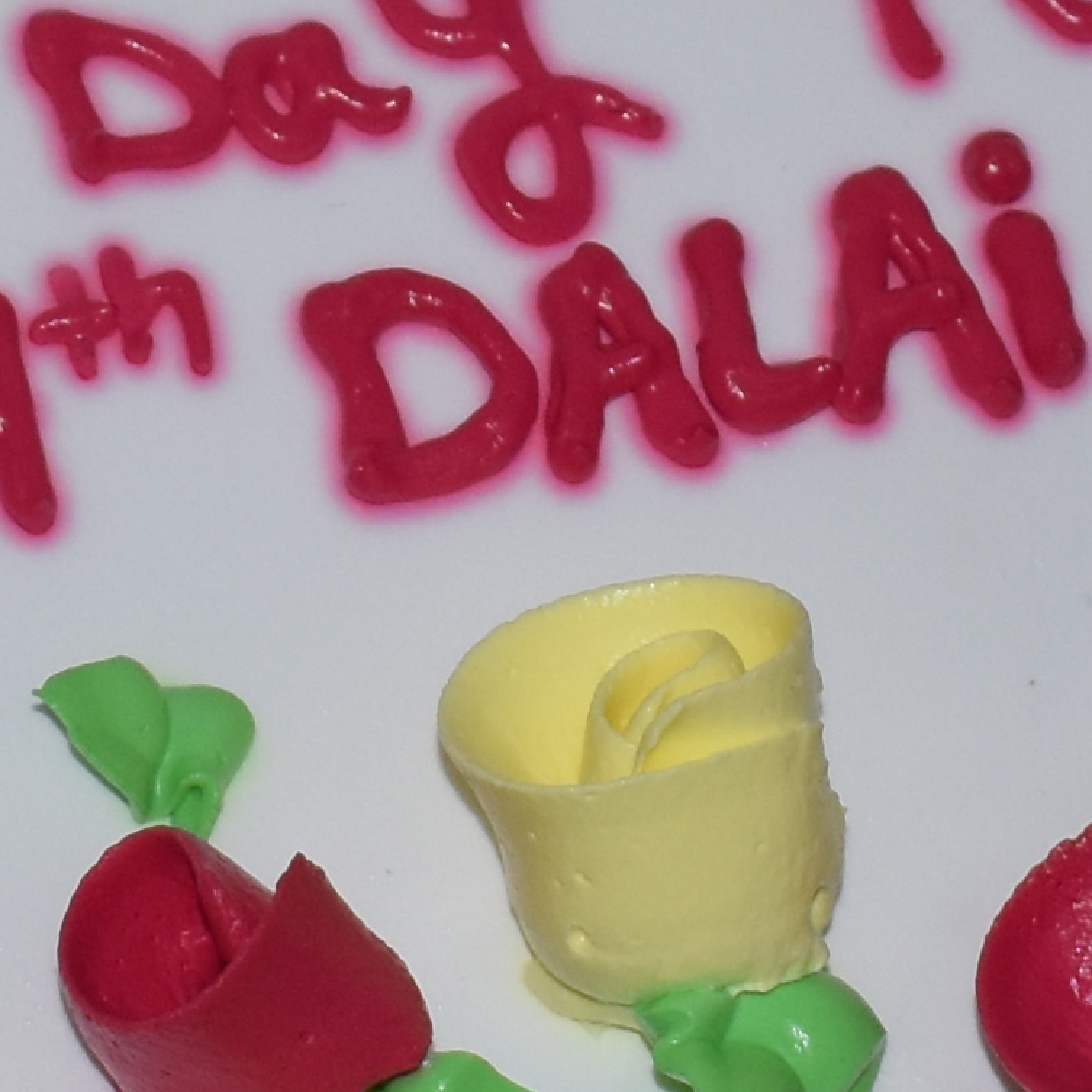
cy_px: 434
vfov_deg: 6.6
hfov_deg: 6.6
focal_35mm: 264
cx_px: 586
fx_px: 9422
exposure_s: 1/125
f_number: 4
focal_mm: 26
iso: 450
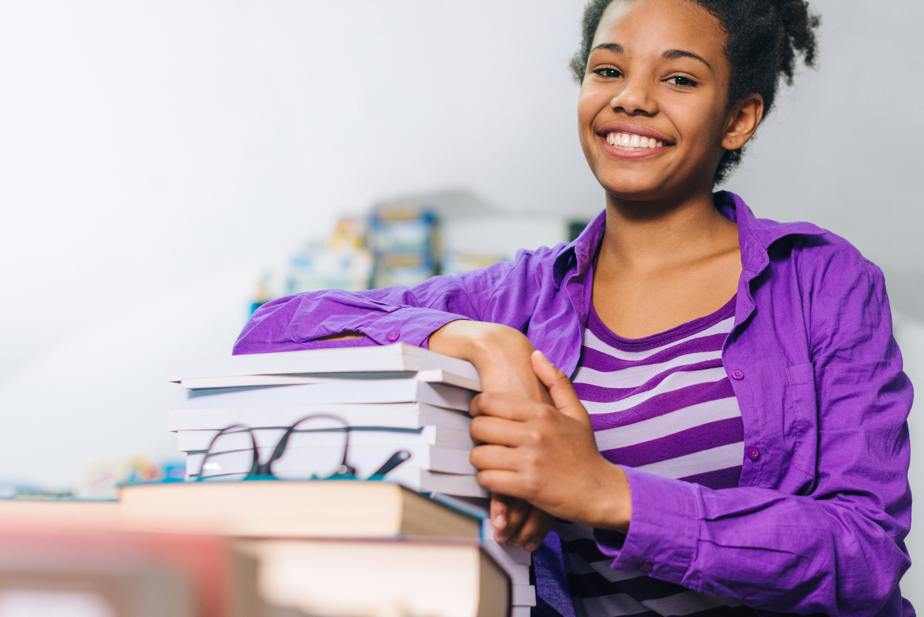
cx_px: 631
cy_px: 244
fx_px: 1848
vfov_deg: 18.9
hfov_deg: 27.9
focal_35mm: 72
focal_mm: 50
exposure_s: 1/200
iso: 400
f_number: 2.5
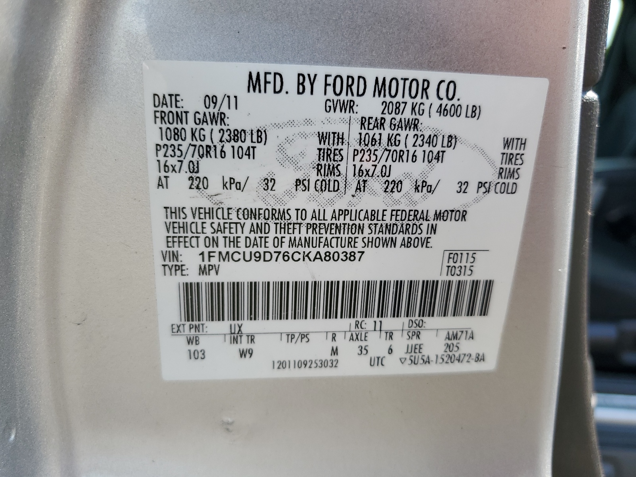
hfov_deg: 67.3
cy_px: 238
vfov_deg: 53.1
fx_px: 478
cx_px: 318
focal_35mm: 26
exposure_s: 1/667
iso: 50
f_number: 1.5
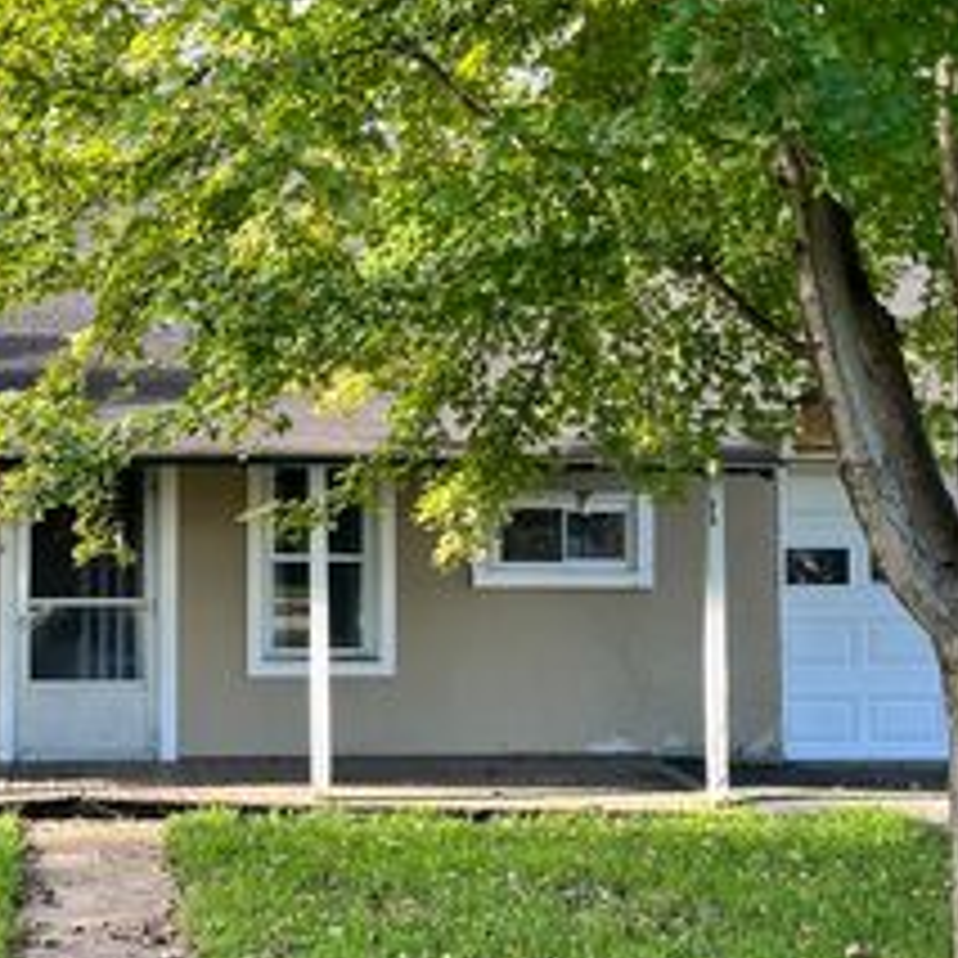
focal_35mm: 54
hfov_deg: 30.9
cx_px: 193
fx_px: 1691
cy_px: 506
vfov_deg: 31.6
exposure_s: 1/194
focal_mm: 5.1
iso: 50
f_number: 1.6
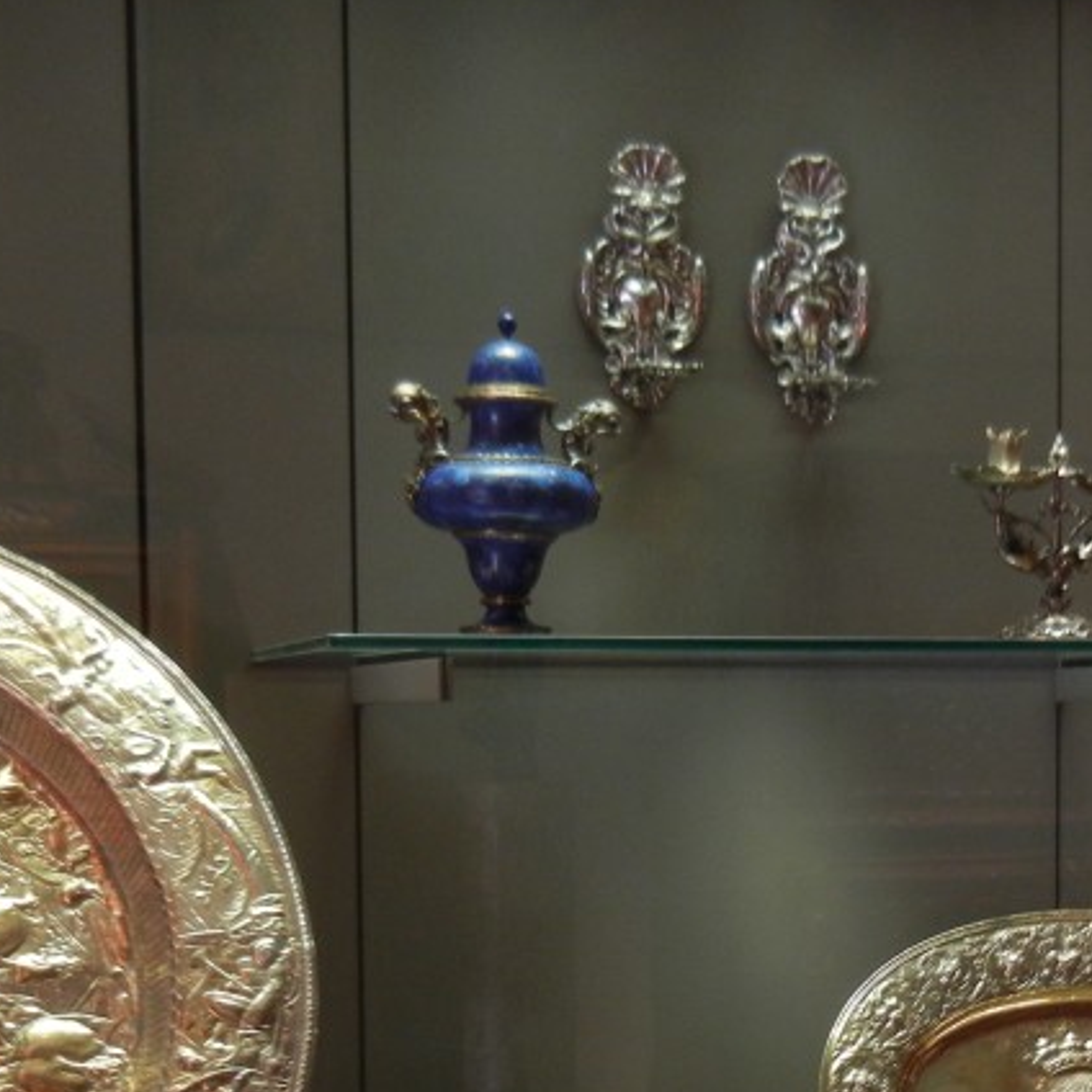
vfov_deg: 26.4
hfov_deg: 26.8
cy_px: 873
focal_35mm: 64
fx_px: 2284
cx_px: 703
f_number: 3.5
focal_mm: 5.4
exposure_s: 1/6.5
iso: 200
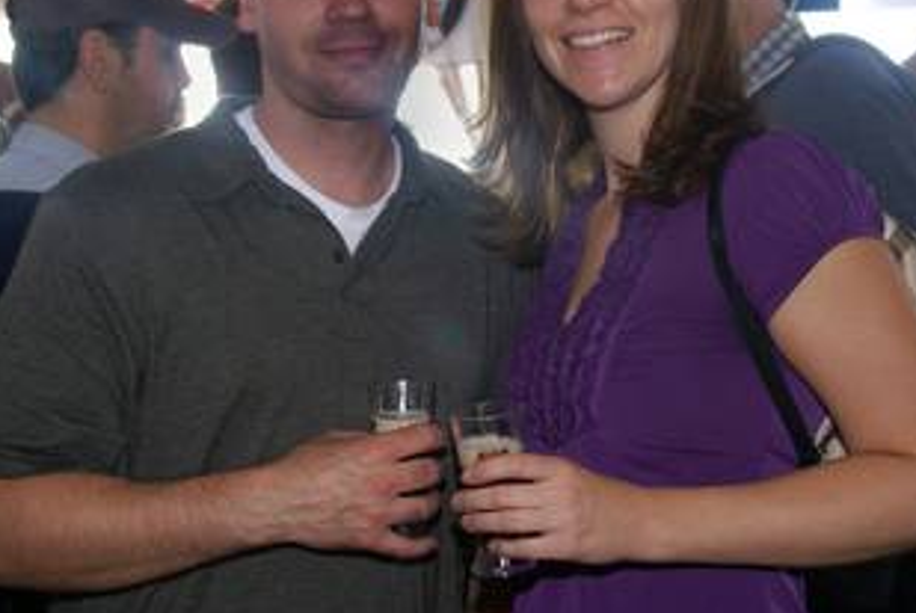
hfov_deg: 29.6
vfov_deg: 20.1
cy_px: 238
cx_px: 445
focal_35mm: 68
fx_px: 1733
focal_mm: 28
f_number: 4.5
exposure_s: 1/60
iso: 200
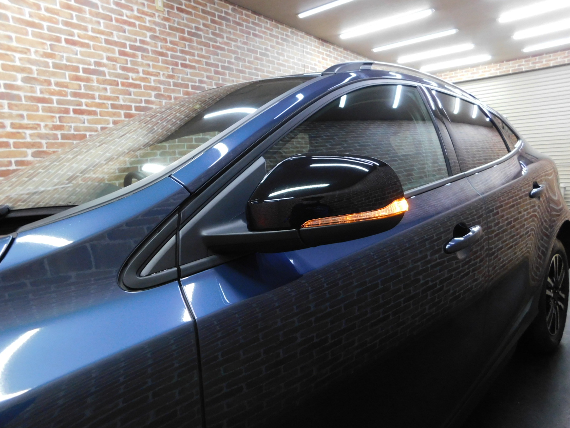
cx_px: 285
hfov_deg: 73.9
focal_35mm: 23
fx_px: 379
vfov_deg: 58.9
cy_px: 214
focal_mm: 4
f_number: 3
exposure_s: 1/30
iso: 320
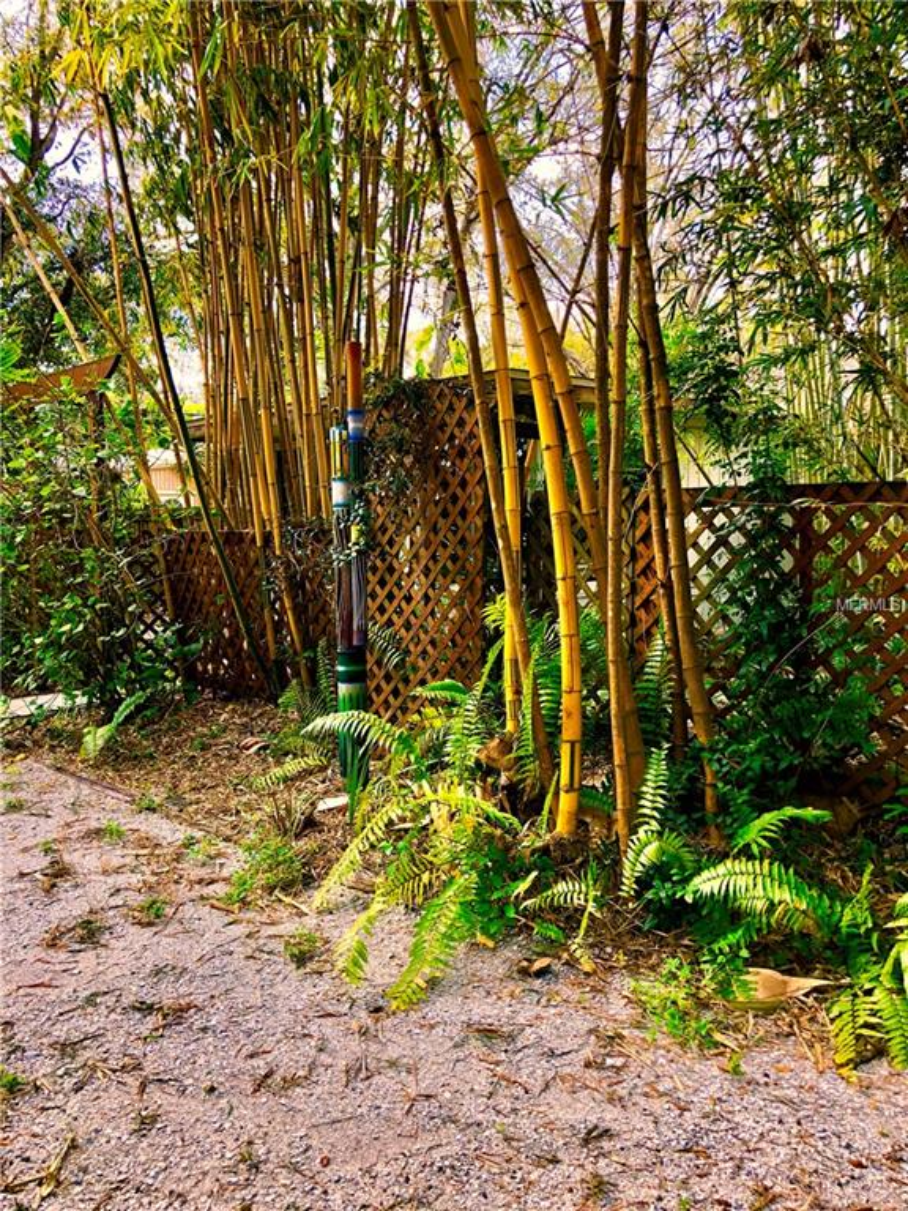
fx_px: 979
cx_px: 454
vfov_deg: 63.4
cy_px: 606
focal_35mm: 28
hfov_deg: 49.7
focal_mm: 3.99
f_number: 1.8
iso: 20
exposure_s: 1/150
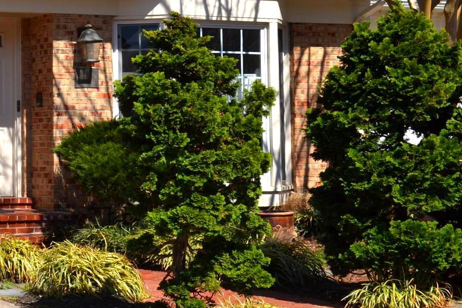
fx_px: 1386
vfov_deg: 12.6
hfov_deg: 18.4
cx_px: -5
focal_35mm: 108
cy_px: 34
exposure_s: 1/200
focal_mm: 32
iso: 100
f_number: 9
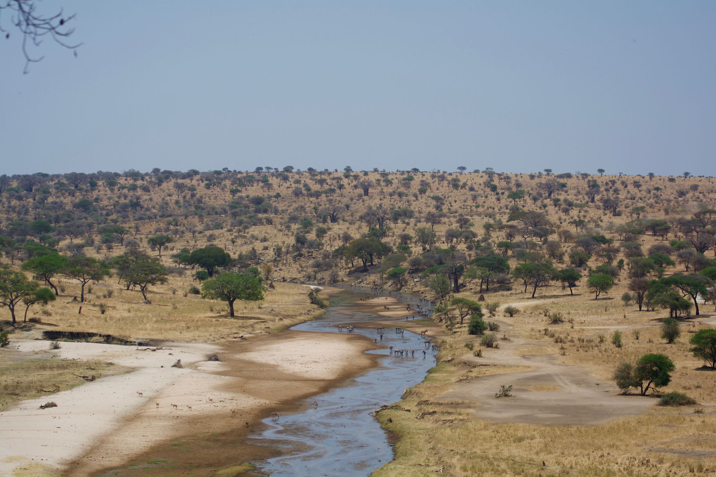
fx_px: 2088
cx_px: 358
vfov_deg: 13.0
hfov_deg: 19.5
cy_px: 238
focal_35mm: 105
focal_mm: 70
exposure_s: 1/1250
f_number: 4
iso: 100
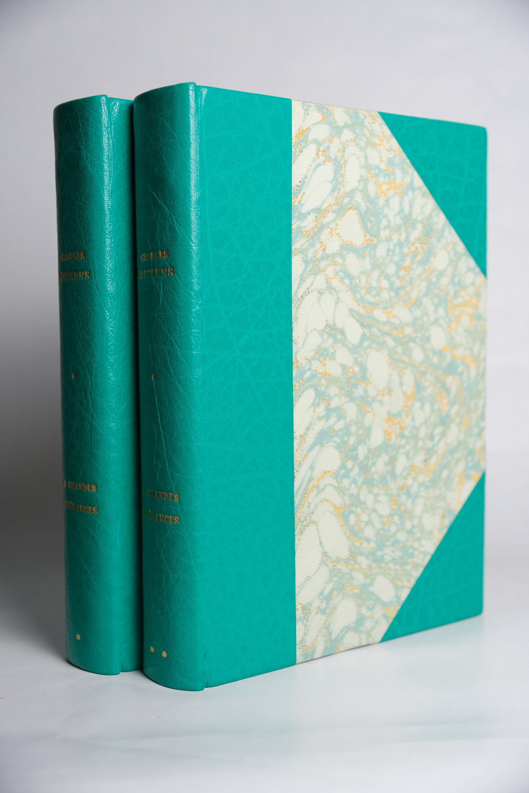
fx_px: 992
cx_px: 264
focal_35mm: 45
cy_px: 396
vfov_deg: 43.6
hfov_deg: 29.9
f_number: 4
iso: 320
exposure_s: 1/100
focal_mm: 29.8
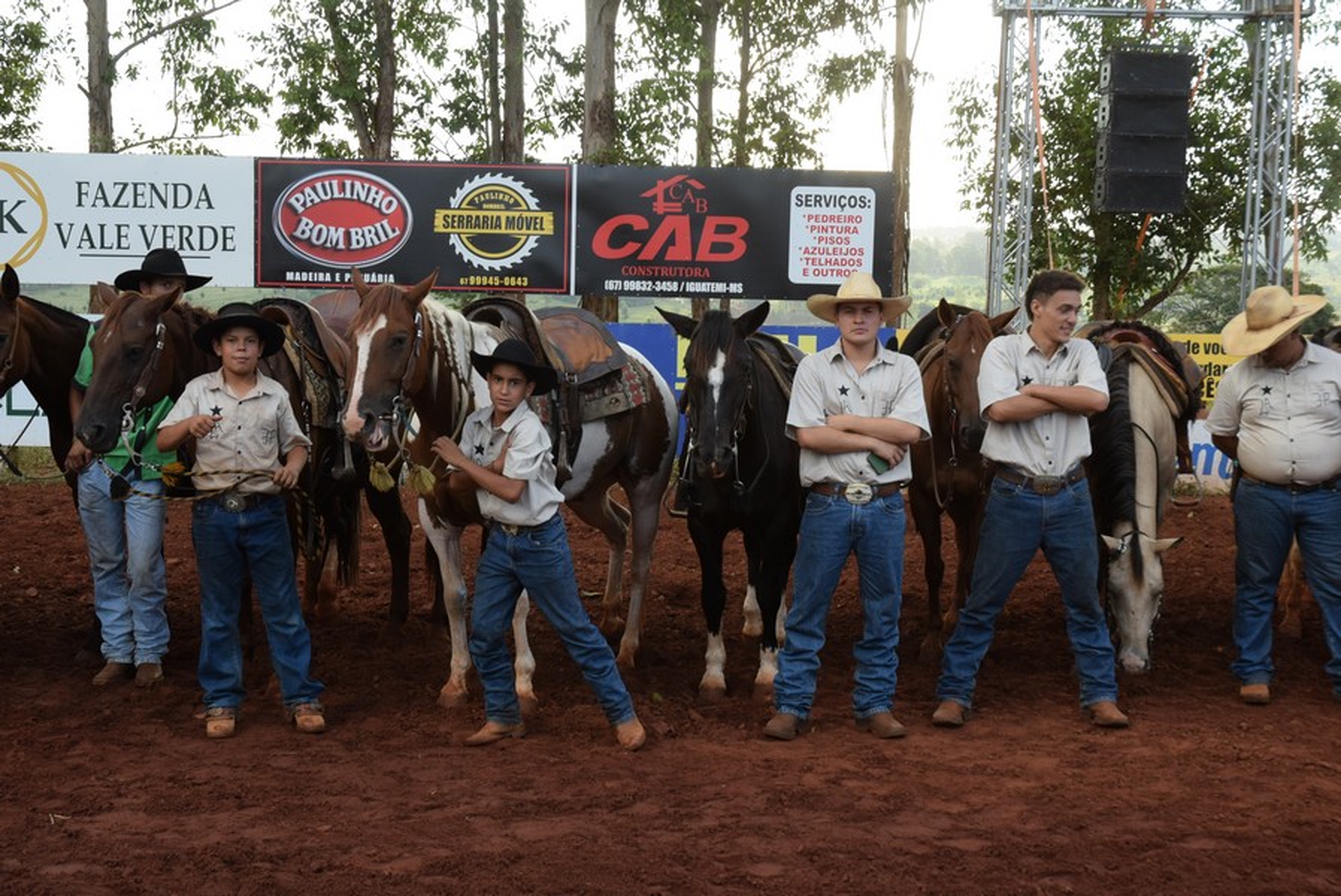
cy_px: 448
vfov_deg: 29.0
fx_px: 1733
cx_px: 670
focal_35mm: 46
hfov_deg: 42.3
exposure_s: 1/320
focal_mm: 31
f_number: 9
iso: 800
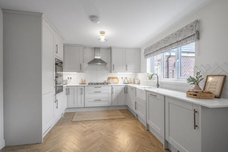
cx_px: 114
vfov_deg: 73.7
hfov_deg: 96.8
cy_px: 76
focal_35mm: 16
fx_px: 101
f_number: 7.1
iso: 2000
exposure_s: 1/125
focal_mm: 16
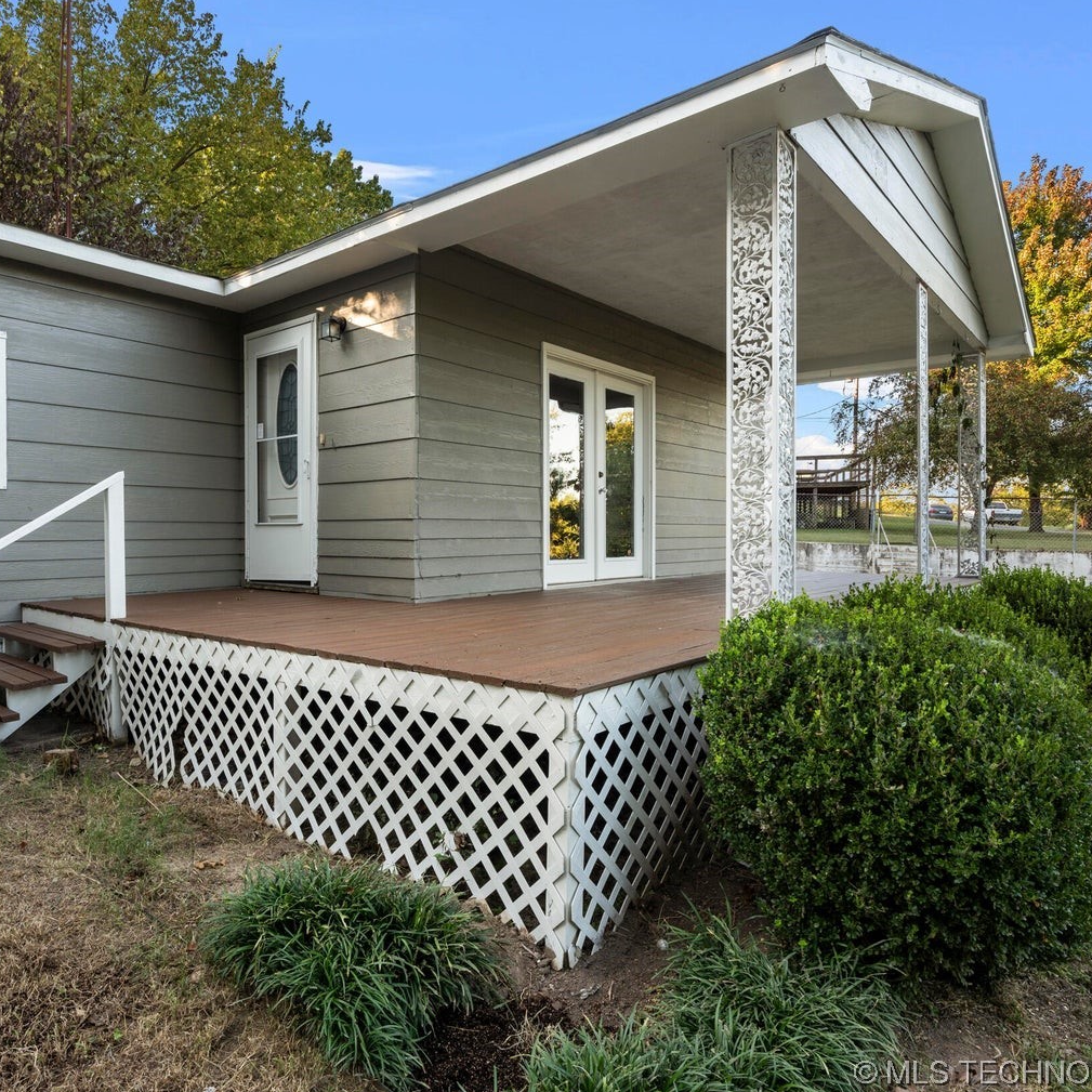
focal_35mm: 22
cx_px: 492
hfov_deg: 69.5
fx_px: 785
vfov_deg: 69.6
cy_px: 550
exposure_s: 1/15
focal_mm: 17
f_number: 9
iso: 200
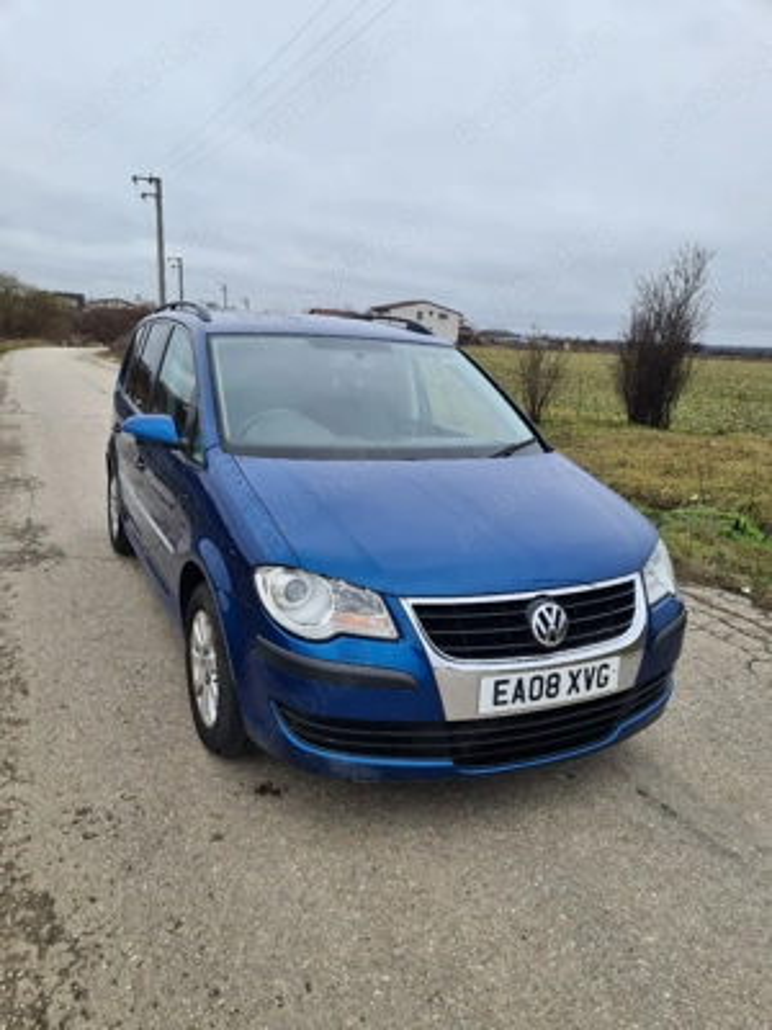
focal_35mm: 26
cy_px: 515
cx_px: 386
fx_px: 773
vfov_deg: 67.3
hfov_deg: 53.1
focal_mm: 5.4
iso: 50
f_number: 1.8
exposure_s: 1/526
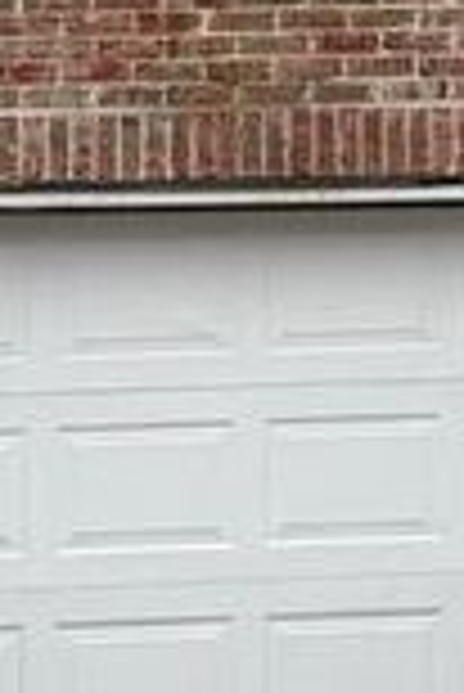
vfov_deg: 9.1
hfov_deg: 6.3
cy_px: -538
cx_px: 658
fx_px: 4166
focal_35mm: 216
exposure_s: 1/3378
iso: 80
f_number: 1.78
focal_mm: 6.76
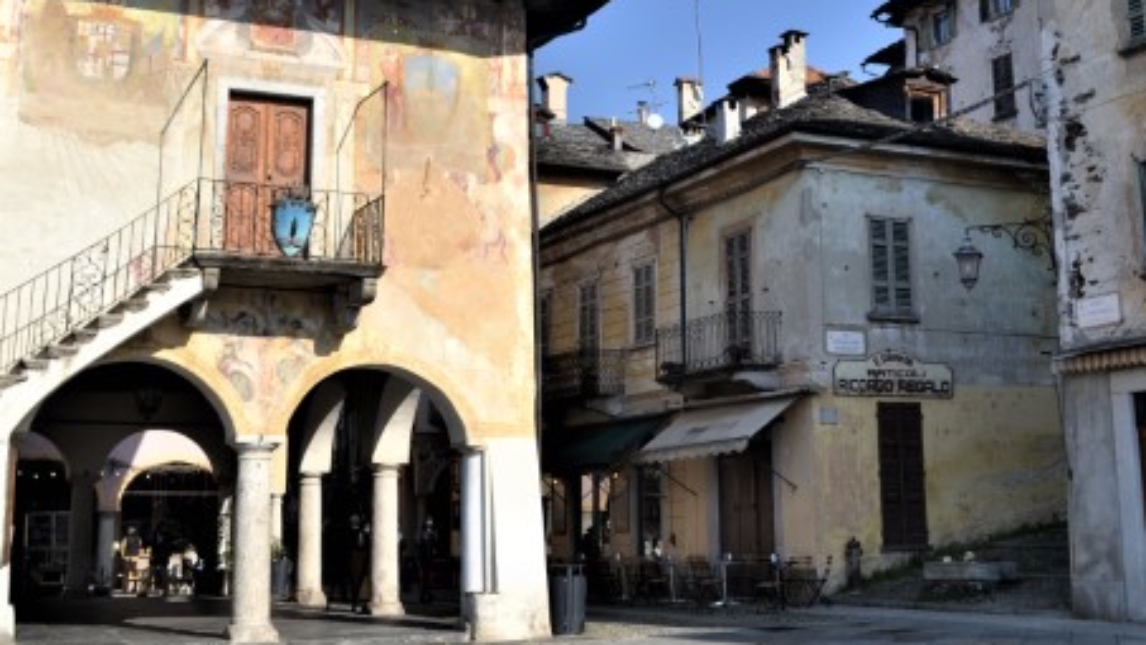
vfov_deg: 23.5
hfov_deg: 41.3
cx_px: 627
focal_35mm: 50
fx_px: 1520
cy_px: 96
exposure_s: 1/160
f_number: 6.3
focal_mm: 20
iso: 100
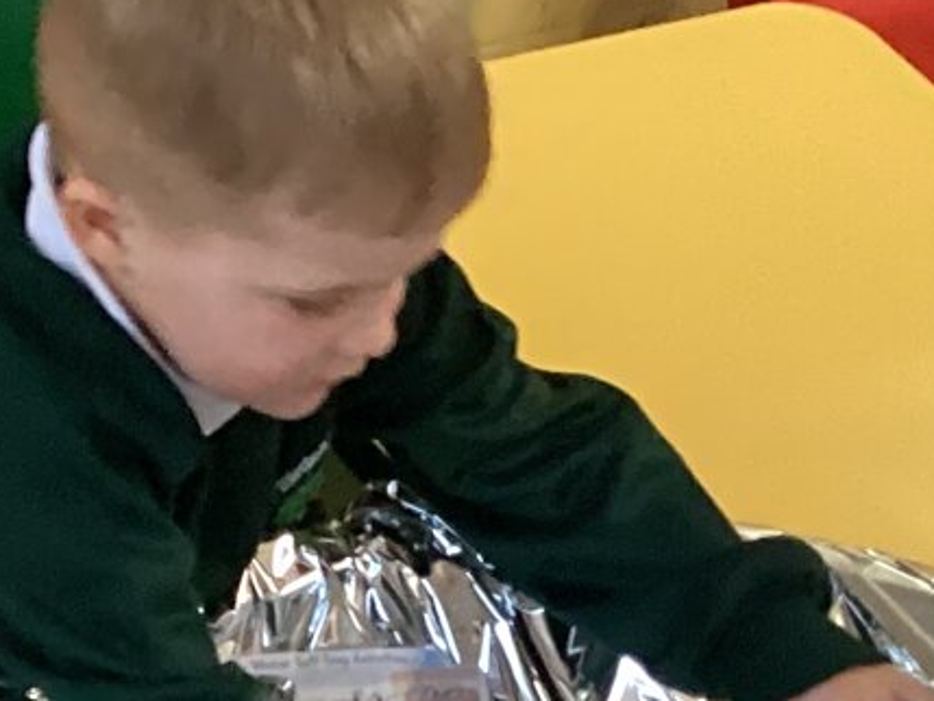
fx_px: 3994
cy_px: 1223
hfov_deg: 13.3
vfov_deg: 9.6
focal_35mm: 148
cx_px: 684
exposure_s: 1/50
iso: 320
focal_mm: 3.3
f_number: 2.4
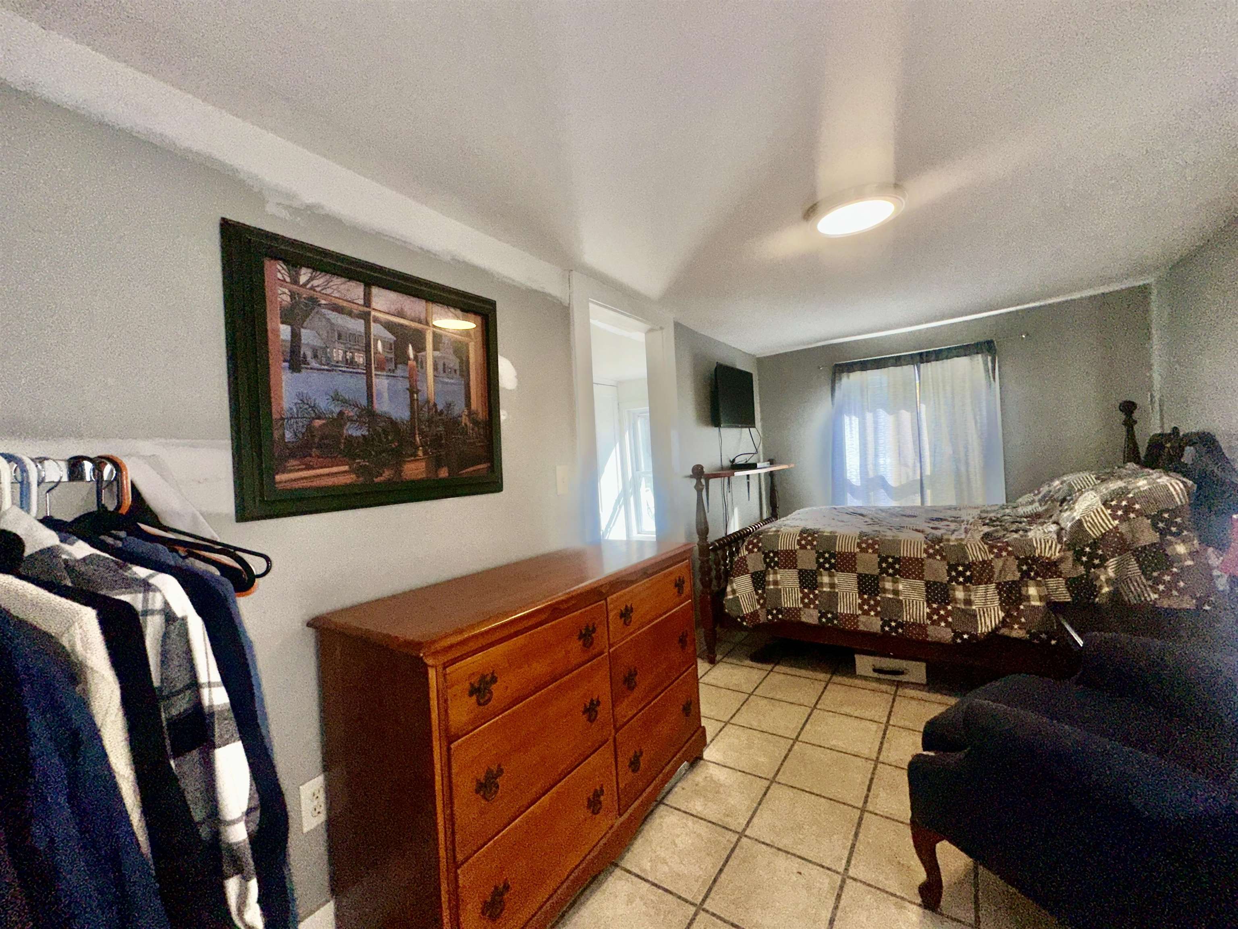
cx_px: 619
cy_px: 464
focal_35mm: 14
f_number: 2.2
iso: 32
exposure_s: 1/338
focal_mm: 2.22
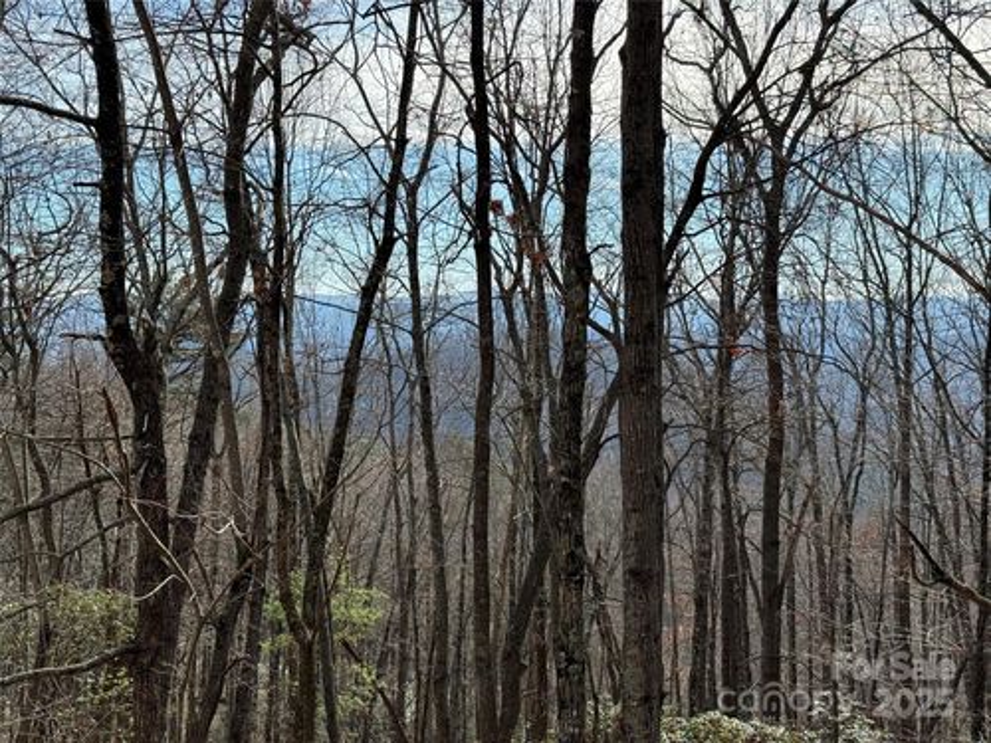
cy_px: 372
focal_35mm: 48
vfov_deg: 30.3
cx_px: 496
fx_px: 1374
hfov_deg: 39.7
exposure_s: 1/3378
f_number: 1.78
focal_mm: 6.76
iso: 80
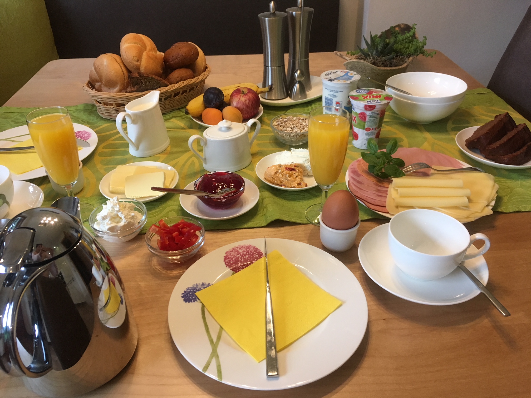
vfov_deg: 48.2
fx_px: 445
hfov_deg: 61.7
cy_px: 199
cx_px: 266
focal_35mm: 29
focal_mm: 4.15
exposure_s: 1/33
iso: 125
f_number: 2.2
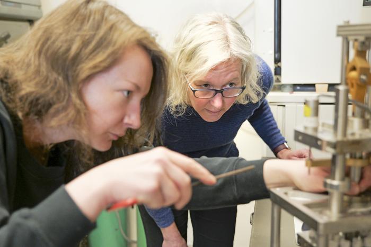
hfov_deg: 42.7
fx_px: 474
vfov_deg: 29.3
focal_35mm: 46
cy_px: 124
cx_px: 186
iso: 3200
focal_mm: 46
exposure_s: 1/200
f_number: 4
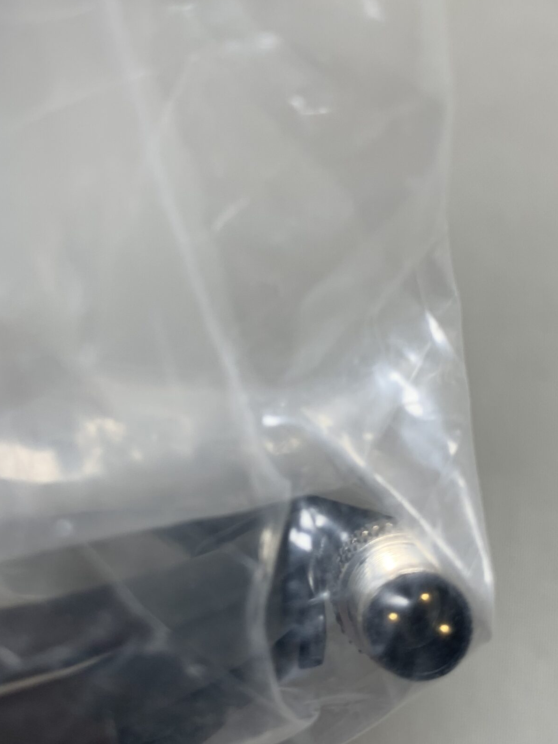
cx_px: 303
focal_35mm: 42
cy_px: 391
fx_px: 903
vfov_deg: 44.8
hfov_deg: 34.3
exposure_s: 1/100
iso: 40
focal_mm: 4.25
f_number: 1.8
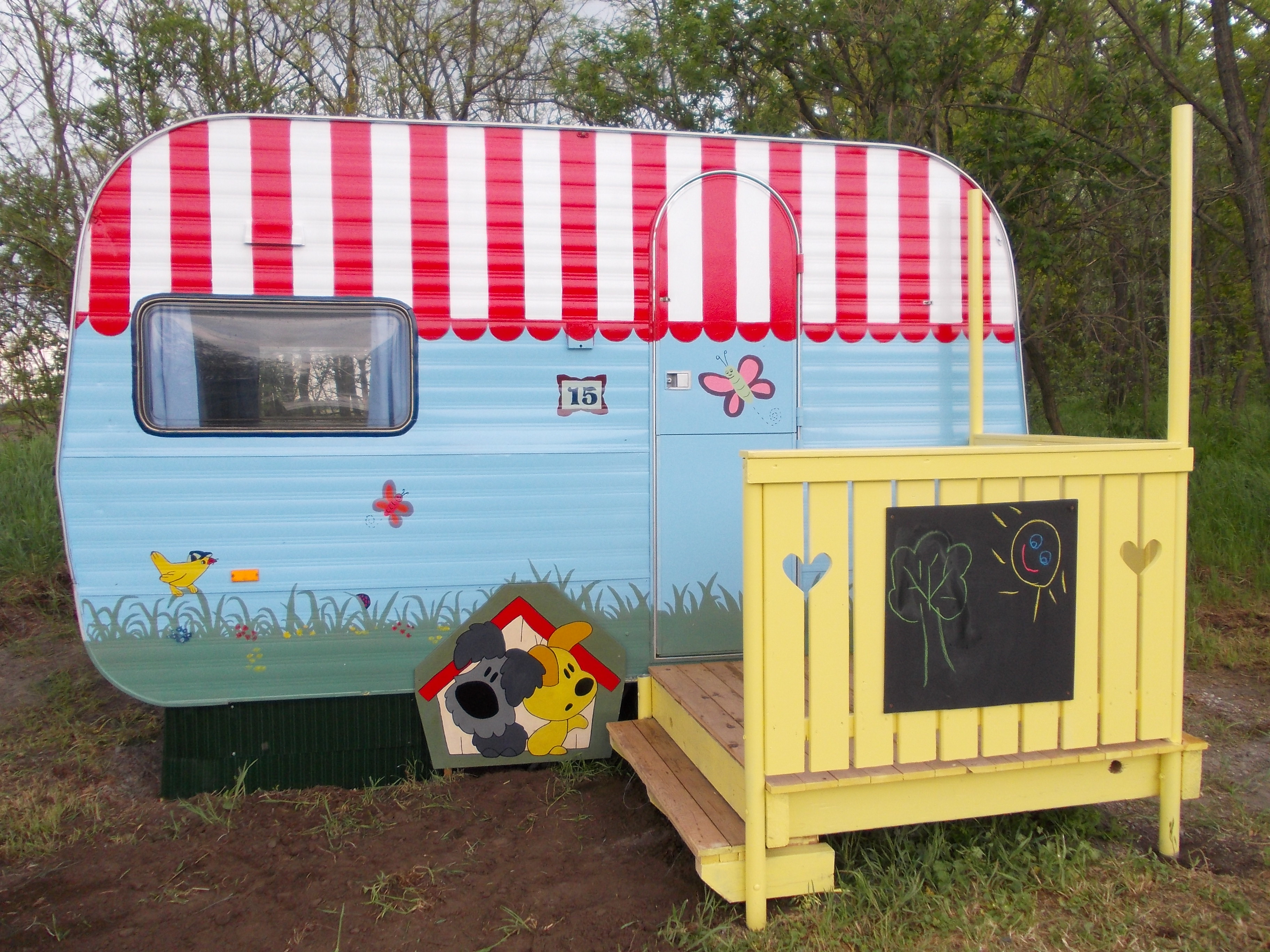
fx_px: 1027
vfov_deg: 49.7
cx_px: 635
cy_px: 476
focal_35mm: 28
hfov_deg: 63.4
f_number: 2.7
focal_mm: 4
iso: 80
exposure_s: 1/160
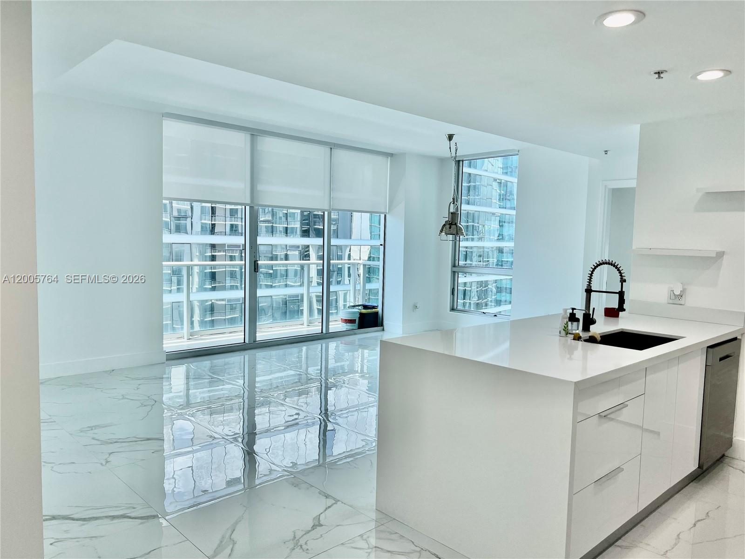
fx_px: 560
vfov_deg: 53.1
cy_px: 280
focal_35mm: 26
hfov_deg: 67.3
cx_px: 372
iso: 50
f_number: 1.5
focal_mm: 5.7
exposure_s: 1/561
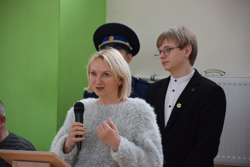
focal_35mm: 174
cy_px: 84
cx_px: 125
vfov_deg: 7.9
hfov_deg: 11.8
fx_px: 1209
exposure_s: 1/800
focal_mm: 116
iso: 1600
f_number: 5.6
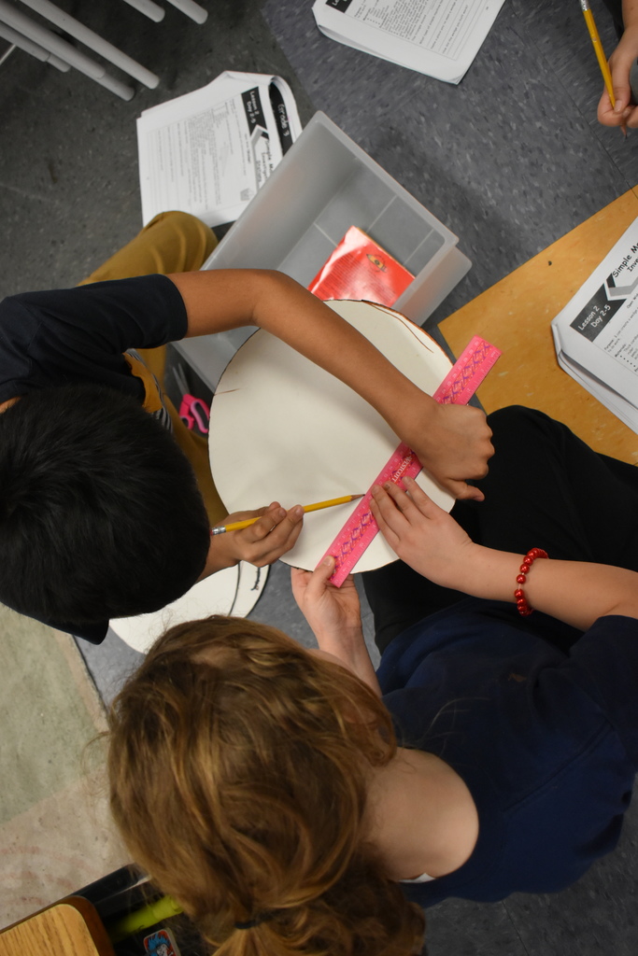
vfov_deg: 53.1
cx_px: 319
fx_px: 957
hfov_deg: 36.9
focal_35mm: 36
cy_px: 478
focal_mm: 24
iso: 1800
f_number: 3.8
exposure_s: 1/125
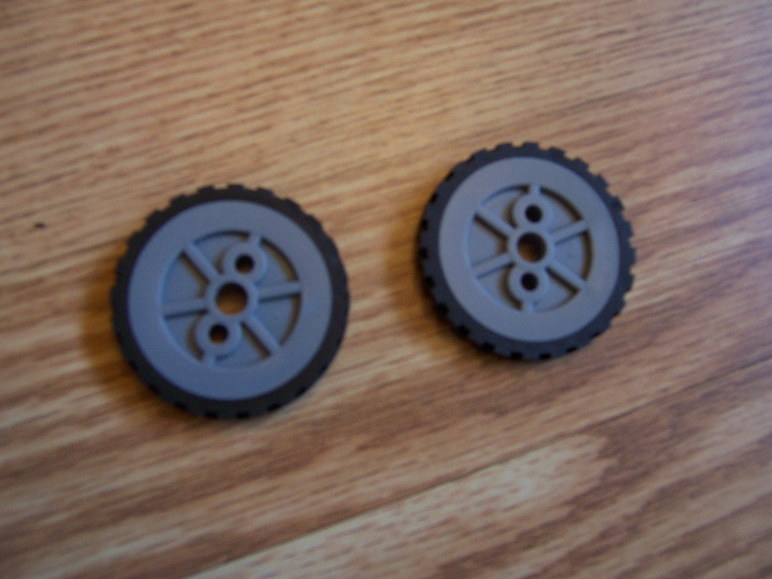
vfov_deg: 42.9
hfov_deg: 55.4
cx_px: 386
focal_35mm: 33
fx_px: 736
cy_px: 290
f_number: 3.4
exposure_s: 1/15
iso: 140
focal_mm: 5.5
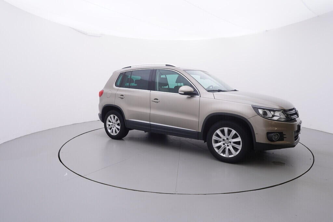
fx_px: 208
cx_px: 166
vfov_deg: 56.2
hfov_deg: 77.3
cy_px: 111
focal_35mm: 22
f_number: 5
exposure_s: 1/80
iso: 200
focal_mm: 15
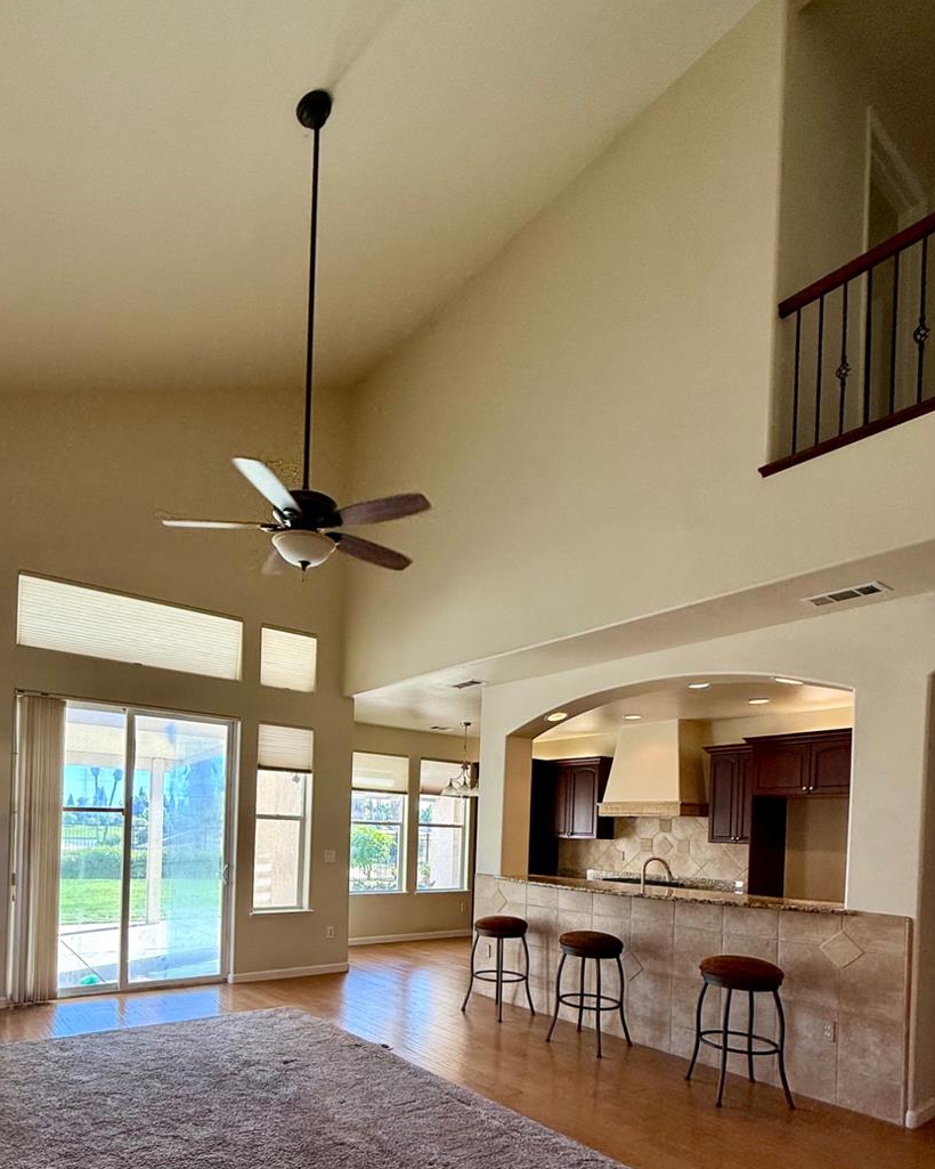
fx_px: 692
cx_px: 378
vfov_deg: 75.9
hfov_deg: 67.5
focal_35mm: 20
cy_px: 841
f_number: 2.2
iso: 64
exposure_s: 1/120
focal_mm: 2.22
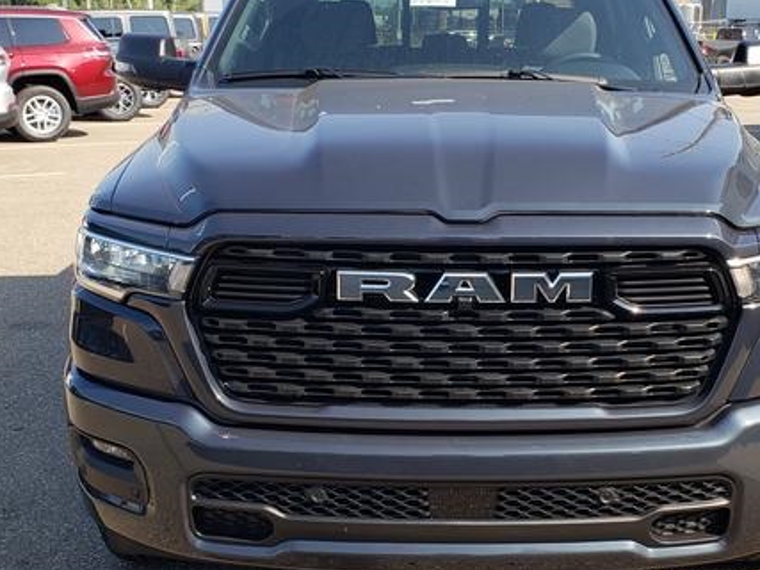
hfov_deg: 47.8
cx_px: 418
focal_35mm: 39
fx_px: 856
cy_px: 267
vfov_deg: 36.8
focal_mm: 4.3
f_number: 2.4
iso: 50
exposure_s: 1/612
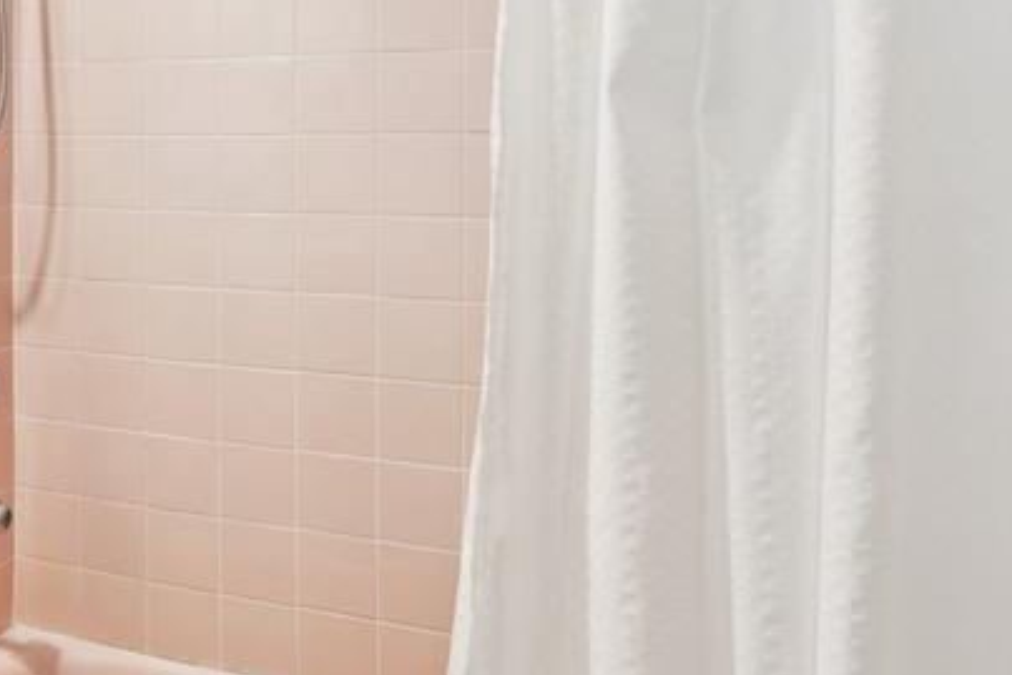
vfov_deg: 26.5
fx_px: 1406
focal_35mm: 50
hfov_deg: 34.1
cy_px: 133
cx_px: -113
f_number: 7.1
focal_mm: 14
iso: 400
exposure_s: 1/13
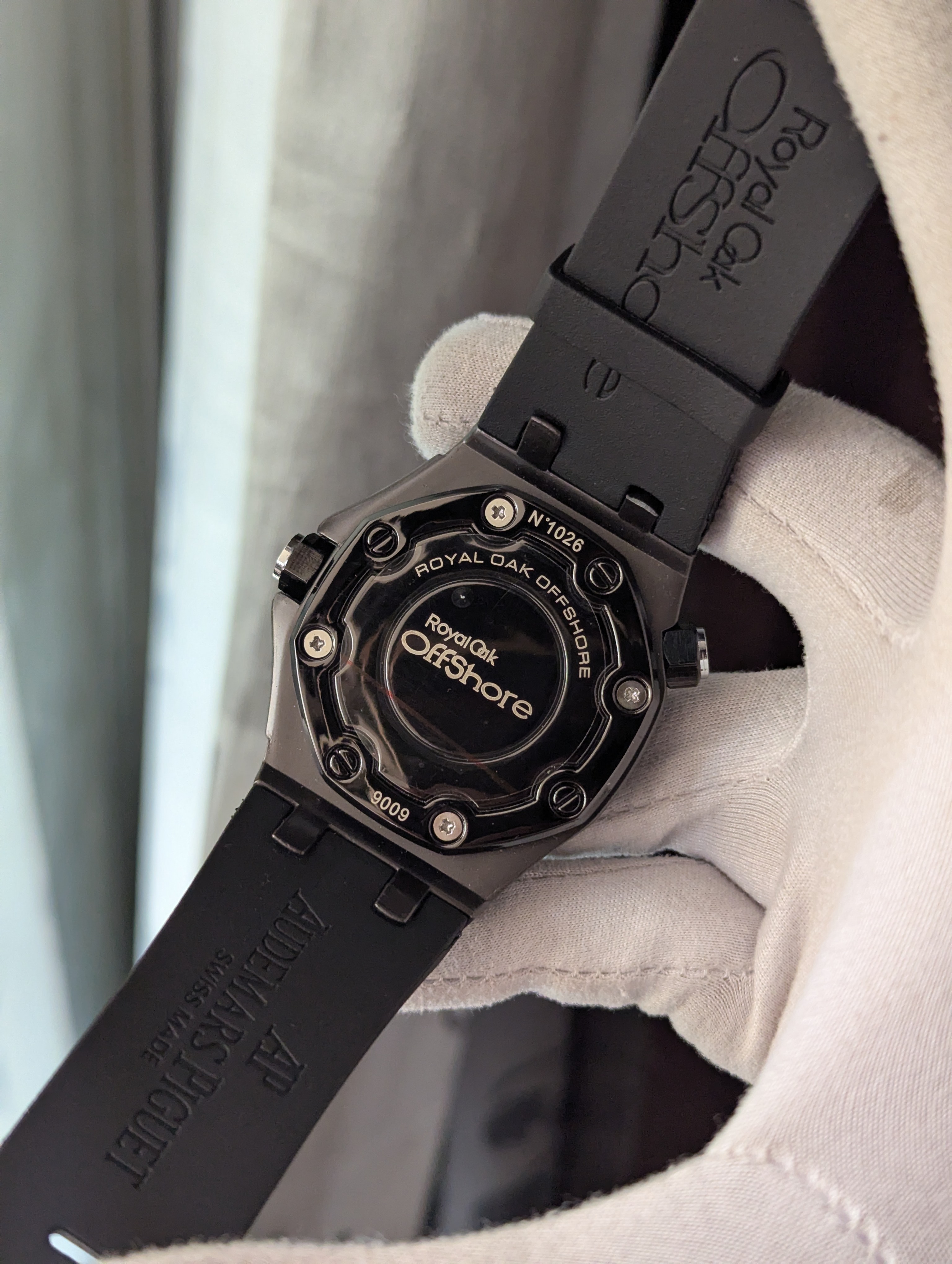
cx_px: 476
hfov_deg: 30.3
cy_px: 632
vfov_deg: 39.6
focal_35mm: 48
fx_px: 1756
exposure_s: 1/311
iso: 570
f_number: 1.85
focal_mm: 6.81
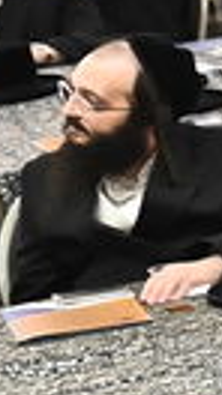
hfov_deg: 3.1
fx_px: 2801
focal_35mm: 267
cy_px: 563
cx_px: 2007
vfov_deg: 8.0
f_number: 6.3
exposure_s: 1/100
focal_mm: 24
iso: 2500
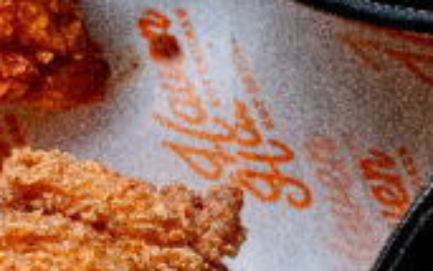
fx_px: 3777
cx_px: 253
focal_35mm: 320
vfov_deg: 4.1
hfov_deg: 6.6
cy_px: 73
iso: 800
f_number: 5
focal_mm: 70
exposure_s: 1/160
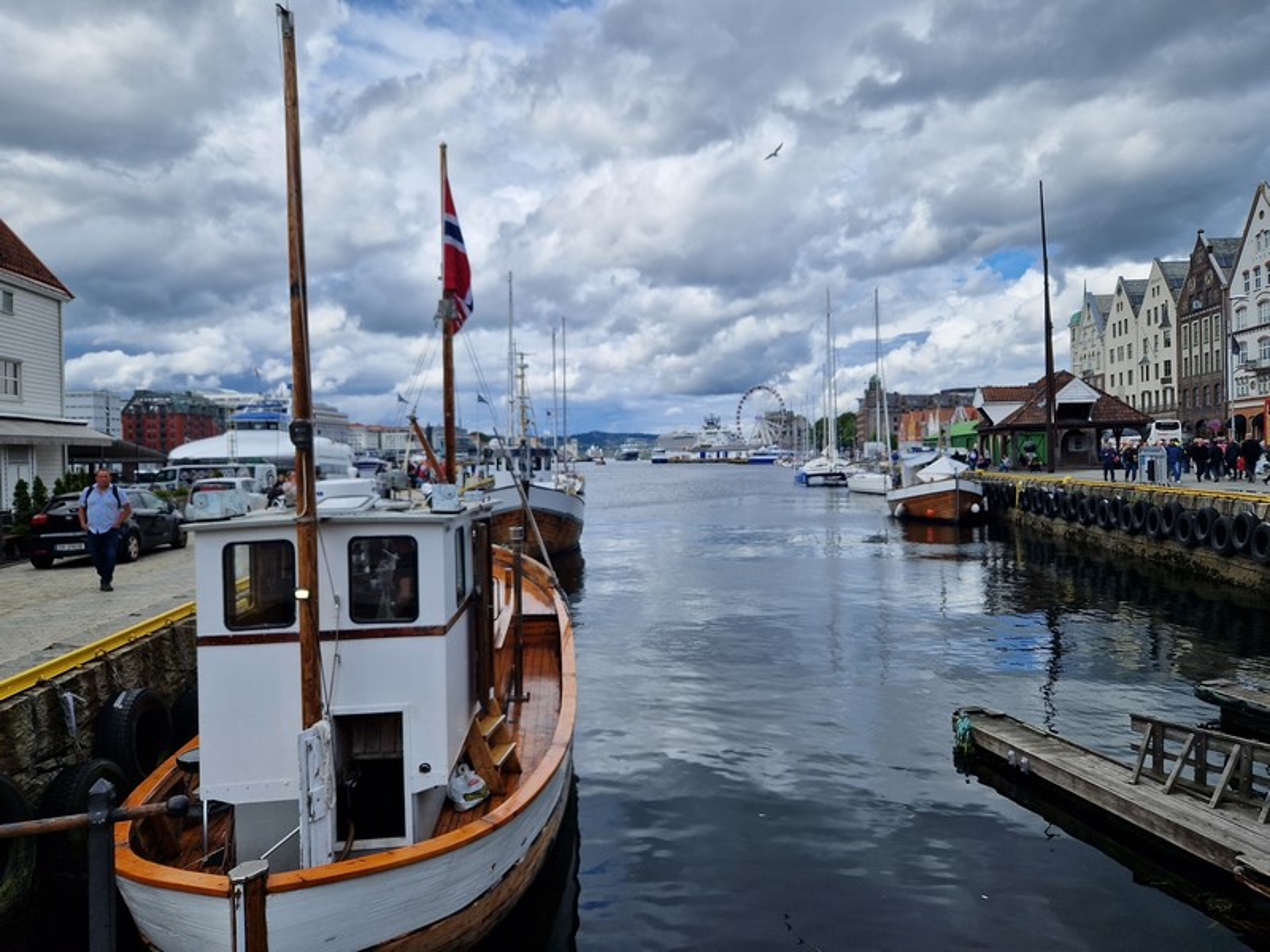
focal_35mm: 23
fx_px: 844
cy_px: 476
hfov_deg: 73.9
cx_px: 635
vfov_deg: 58.9
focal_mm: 5.4
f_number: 1.8
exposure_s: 1/2568
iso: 50
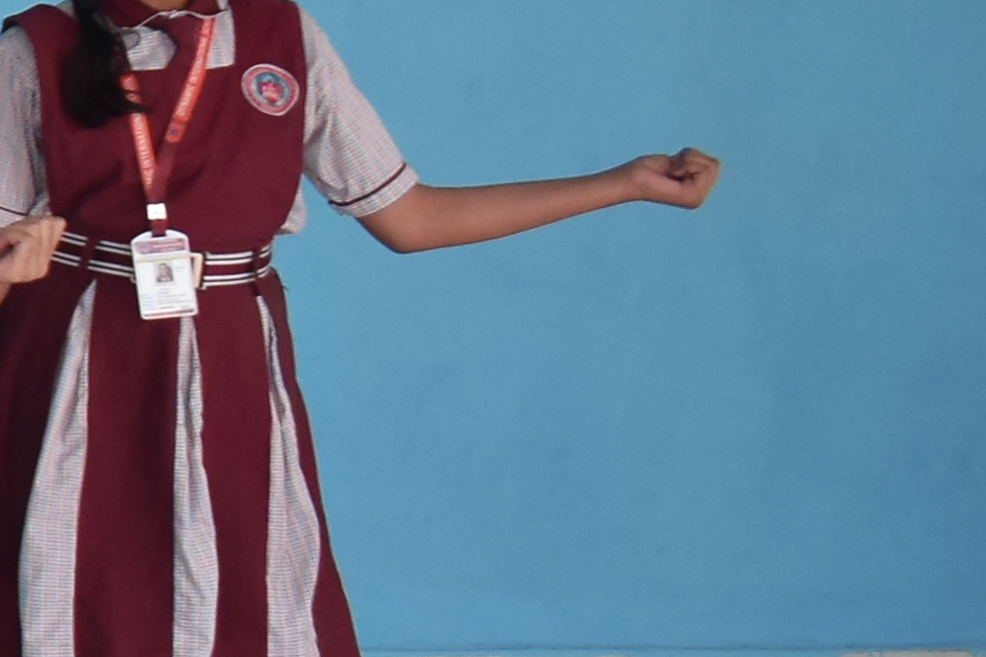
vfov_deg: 7.8
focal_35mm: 175
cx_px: -1859
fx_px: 4793
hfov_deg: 9.5
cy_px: -24
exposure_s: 1/250
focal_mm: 20
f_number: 3.5
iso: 400
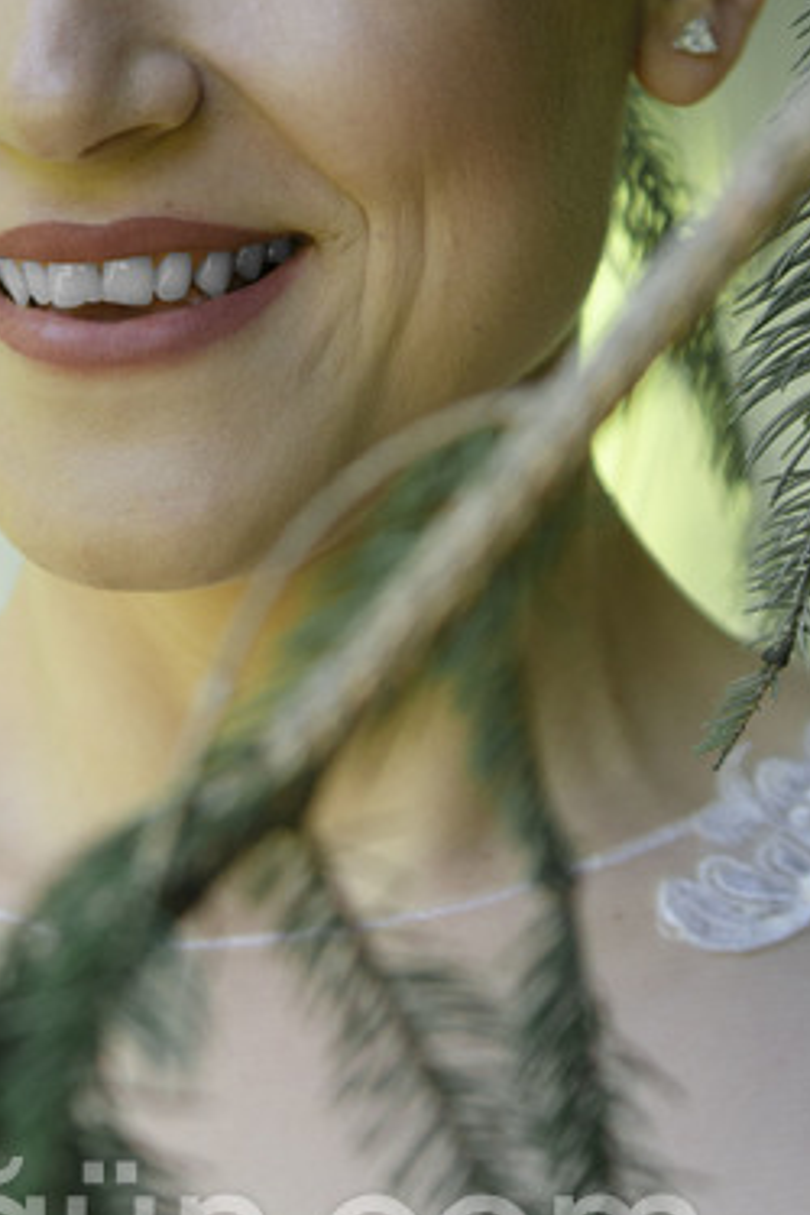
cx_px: 202
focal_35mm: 291
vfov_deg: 7.1
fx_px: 9821
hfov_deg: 4.7
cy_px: 149
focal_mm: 95
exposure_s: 1/160
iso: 160
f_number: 2.8
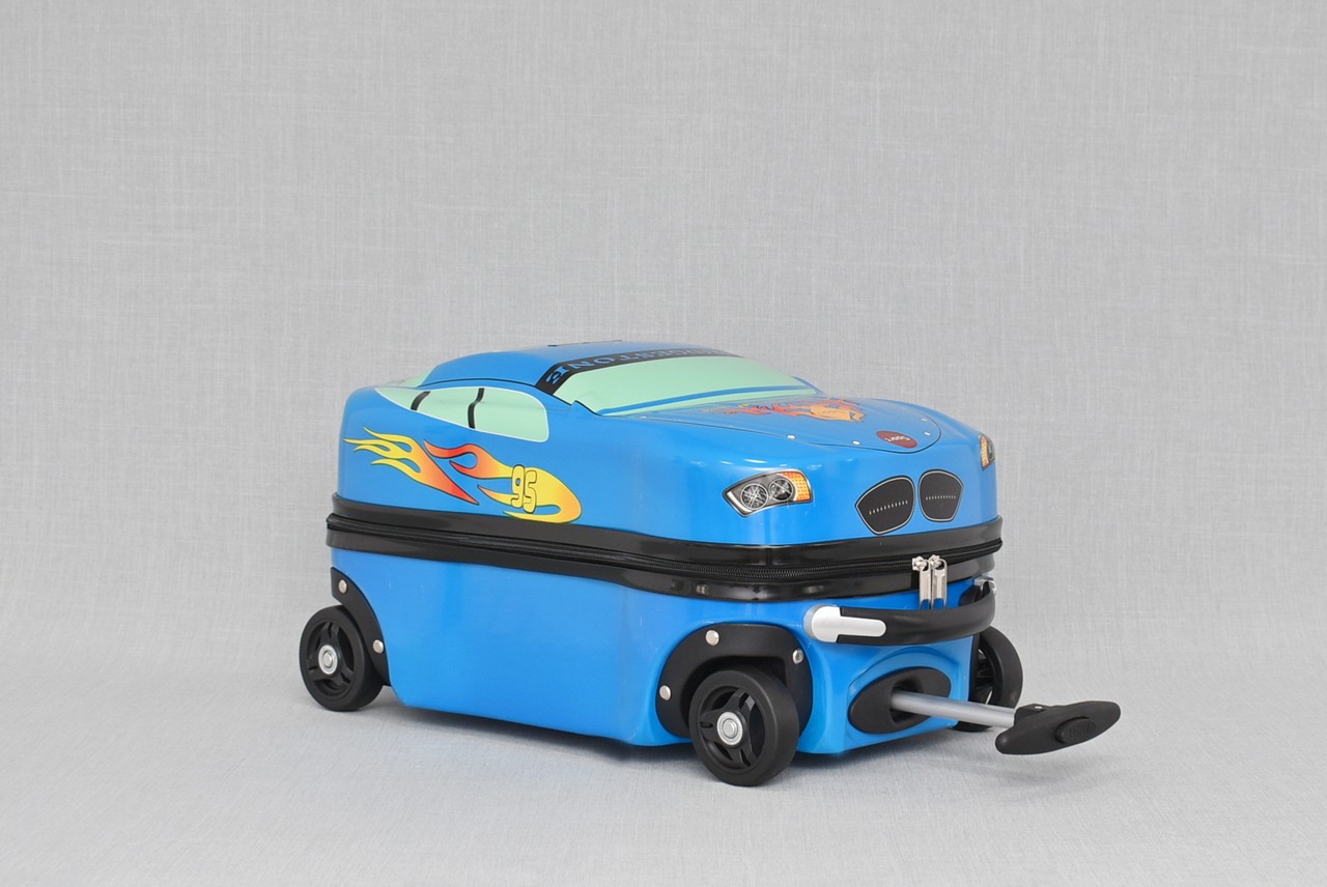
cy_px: 444
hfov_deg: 41.1
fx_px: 1771
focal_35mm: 48
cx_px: 664
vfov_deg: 28.1
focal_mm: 32
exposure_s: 1/60
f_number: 5.6
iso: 100
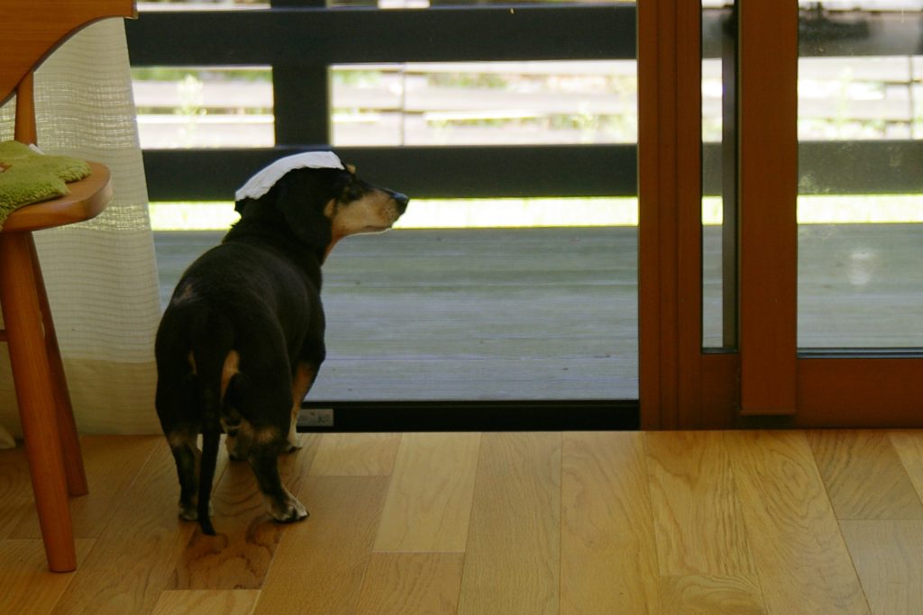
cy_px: 308
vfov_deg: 18.2
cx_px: 462
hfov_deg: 27.0
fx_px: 1923
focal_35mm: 75
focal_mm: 50
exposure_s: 1/90
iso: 200
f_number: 5.6
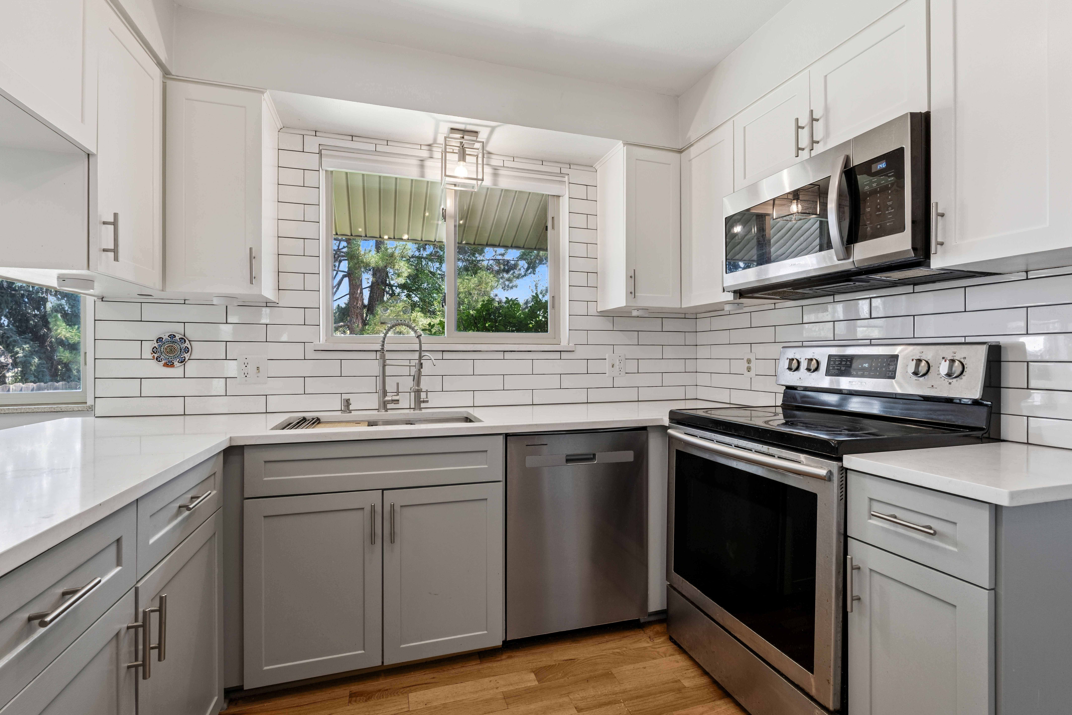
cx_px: 536
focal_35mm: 16
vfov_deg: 73.7
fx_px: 476
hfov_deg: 96.7
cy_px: 358
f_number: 11
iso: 400
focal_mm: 16
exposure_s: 1/6
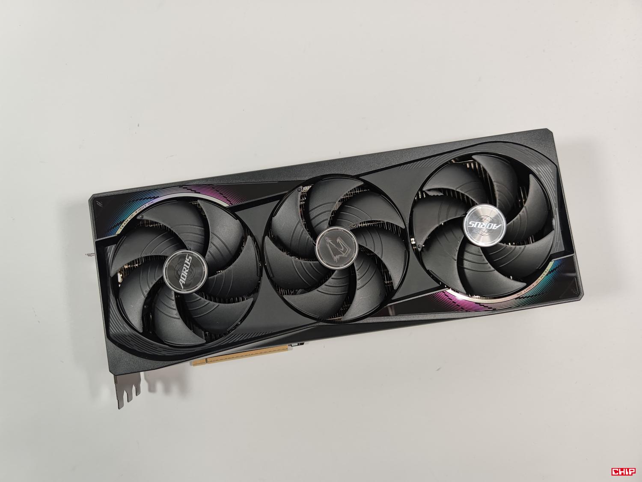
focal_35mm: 25
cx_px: 321
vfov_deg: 54.9
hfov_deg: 69.4
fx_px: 464
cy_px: 241
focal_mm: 6.78
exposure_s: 1/100
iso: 66
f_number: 1.85
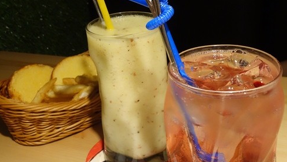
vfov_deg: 26.4
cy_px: 57
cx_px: 144
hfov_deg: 45.5
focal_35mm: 45
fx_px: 342
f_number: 6.3
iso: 1600
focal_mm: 10.4
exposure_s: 1/30
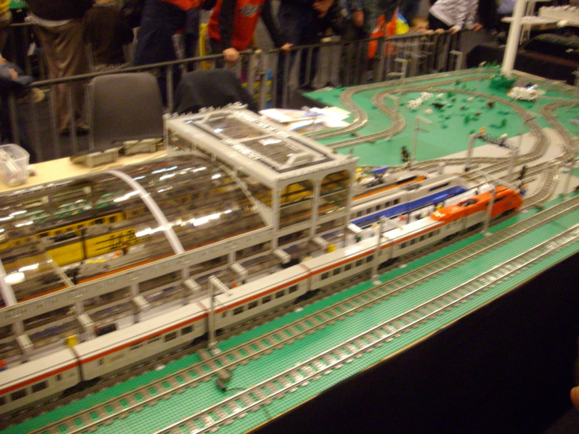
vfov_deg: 38.7
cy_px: 217
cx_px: 290
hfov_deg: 50.1
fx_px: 619
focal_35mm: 37
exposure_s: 1/8
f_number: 2.8
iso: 400
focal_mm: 6.2
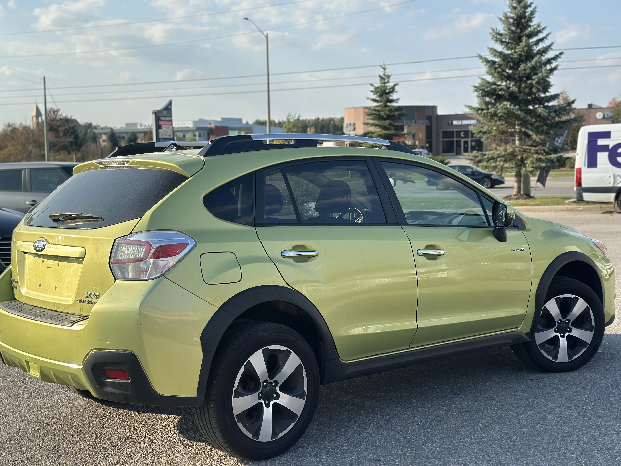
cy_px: 233
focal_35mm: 48
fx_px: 861
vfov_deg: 30.3
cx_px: 310
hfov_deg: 39.7
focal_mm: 6.86
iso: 80
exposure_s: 1/3597
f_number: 1.78
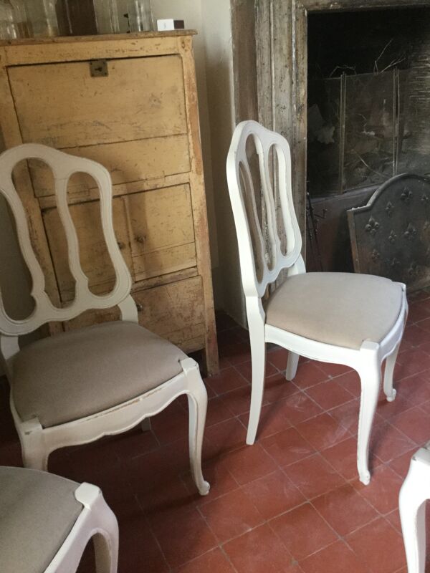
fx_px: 513
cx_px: 215
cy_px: 286
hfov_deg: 45.4
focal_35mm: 31
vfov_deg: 58.4
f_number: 2.4
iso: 160
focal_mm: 3.3
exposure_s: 1/33
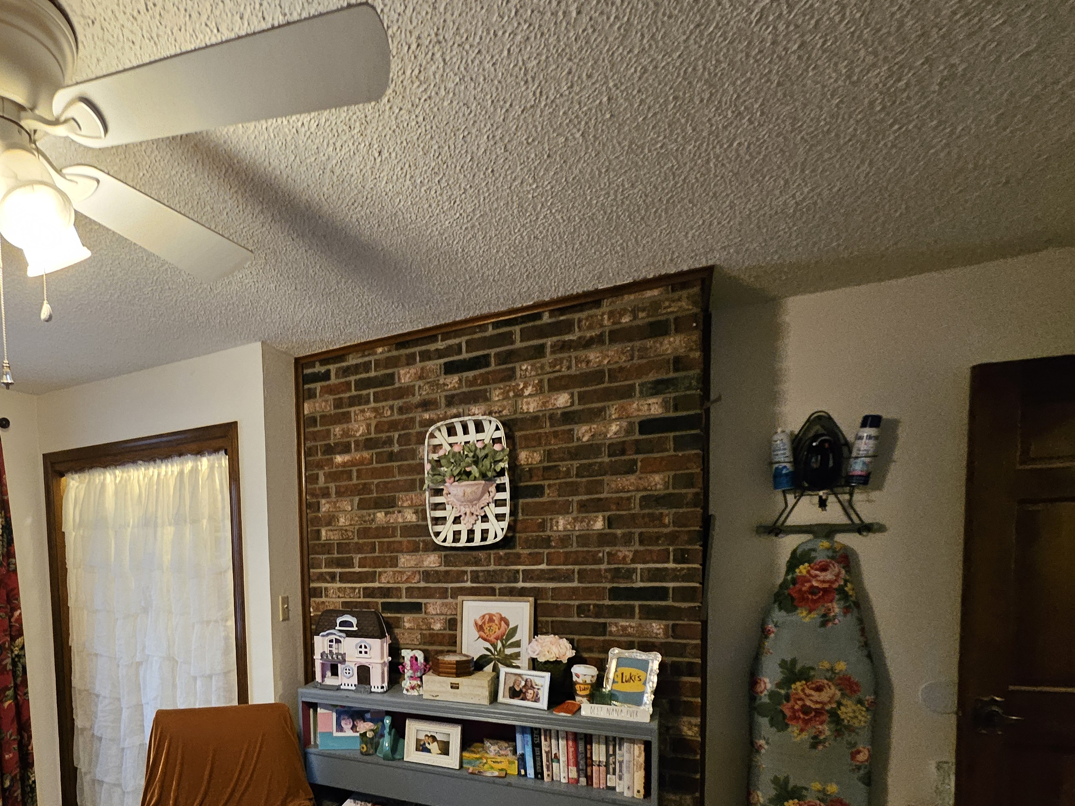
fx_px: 621
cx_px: 260
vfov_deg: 62.7
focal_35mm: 20
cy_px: 590
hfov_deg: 75.4
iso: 320
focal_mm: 1.74
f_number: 2.2
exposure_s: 1/30
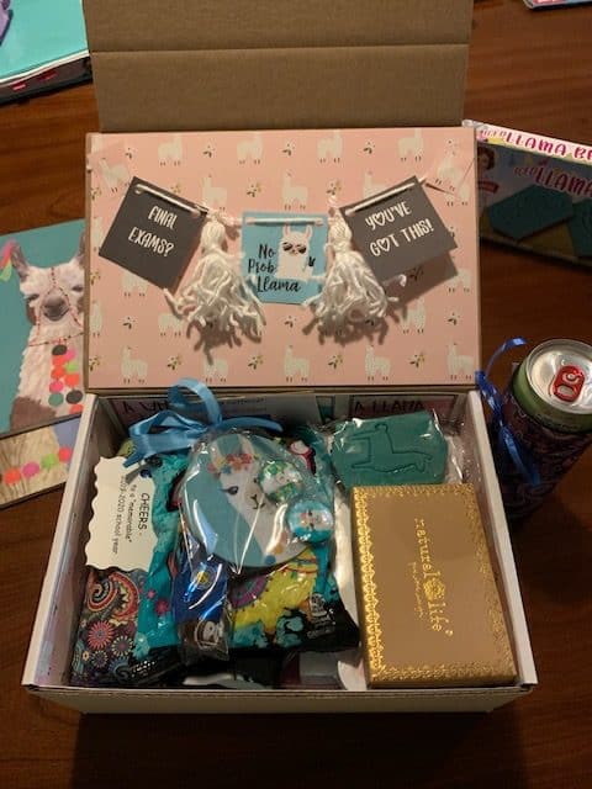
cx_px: 296
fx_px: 593
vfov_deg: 67.3
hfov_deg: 53.1
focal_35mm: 26
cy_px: 394
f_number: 1.8
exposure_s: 1/30
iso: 640
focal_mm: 4.25
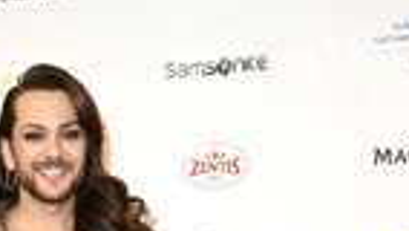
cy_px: 523
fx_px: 1595
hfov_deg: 14.5
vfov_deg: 7.8
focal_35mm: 147
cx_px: 46
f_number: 7.1
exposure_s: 1/250
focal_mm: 50
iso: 640
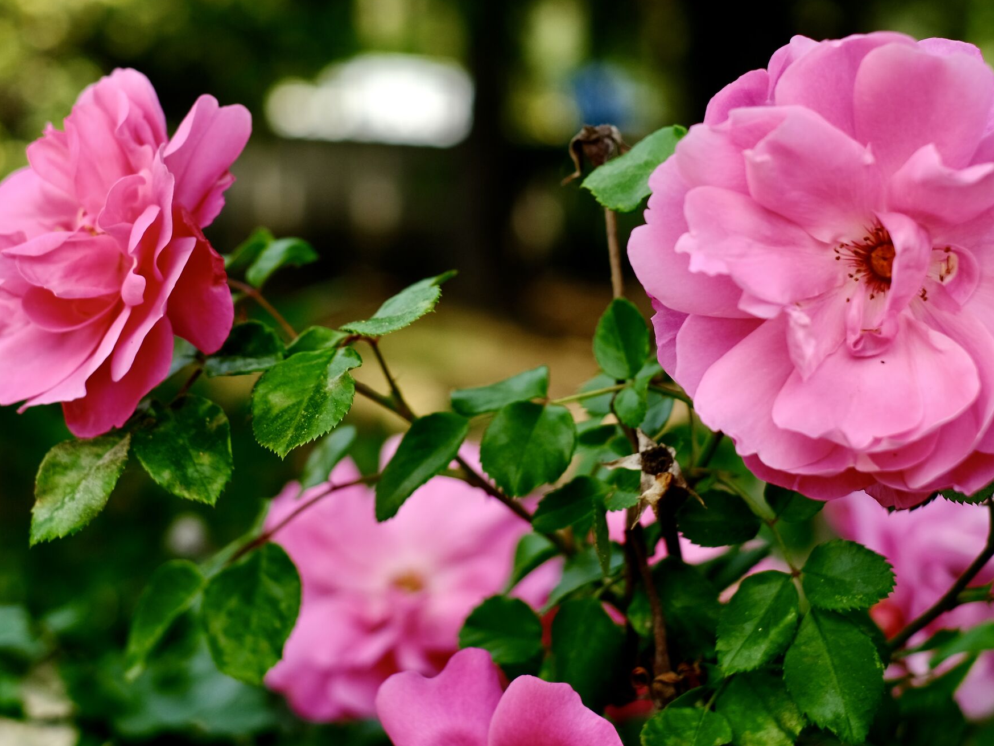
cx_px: 571
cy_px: 339
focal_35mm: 70
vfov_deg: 21.0
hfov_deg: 27.7
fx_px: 2010
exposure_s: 1/800
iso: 160
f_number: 2.8
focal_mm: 35
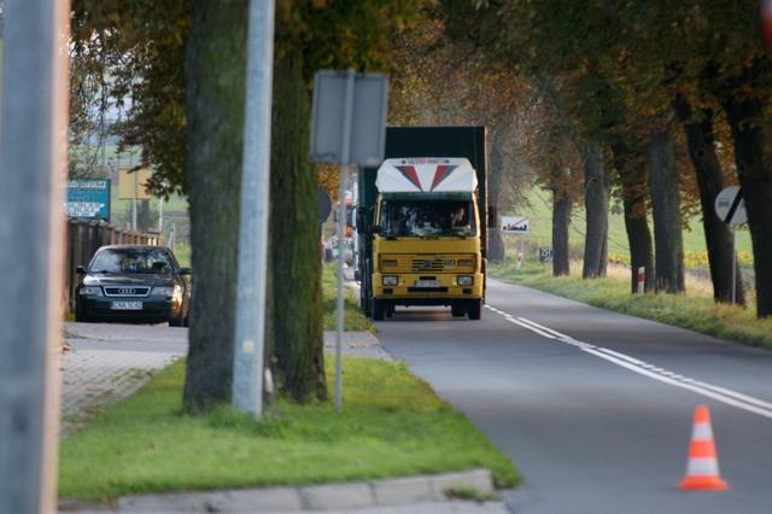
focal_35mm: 300
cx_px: 386
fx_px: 6430
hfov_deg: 6.9
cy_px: 257
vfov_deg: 4.6
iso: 640
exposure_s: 1/320
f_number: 2.8
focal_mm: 200
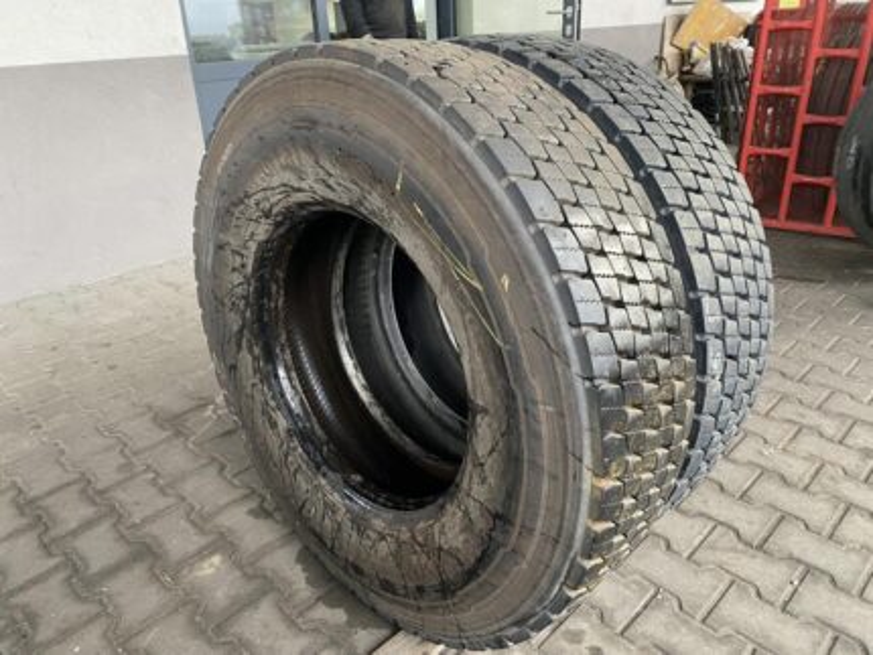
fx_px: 656
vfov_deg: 53.1
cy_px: 328
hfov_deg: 67.3
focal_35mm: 26
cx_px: 436
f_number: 1.8
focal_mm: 4.25
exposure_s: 1/50
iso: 80
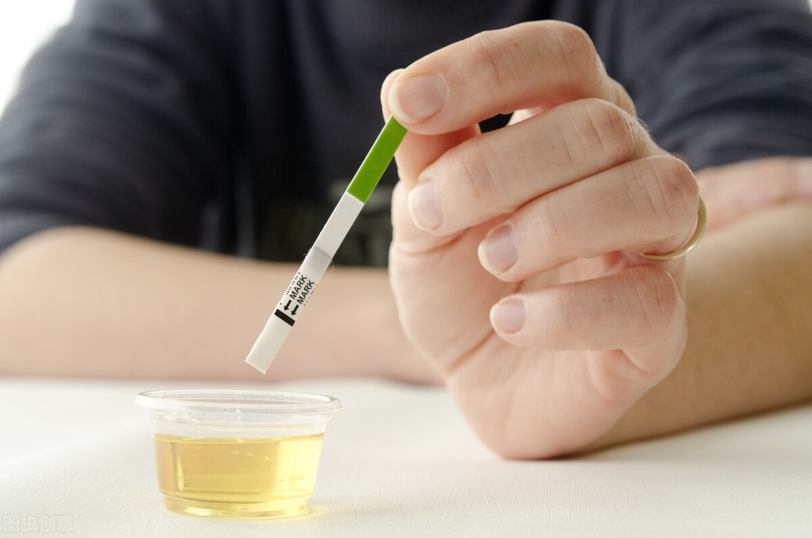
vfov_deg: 20.1
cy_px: 269
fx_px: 1519
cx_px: 406
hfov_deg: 29.9
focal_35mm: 68
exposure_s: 1/200
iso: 400
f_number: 2.8
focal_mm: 45
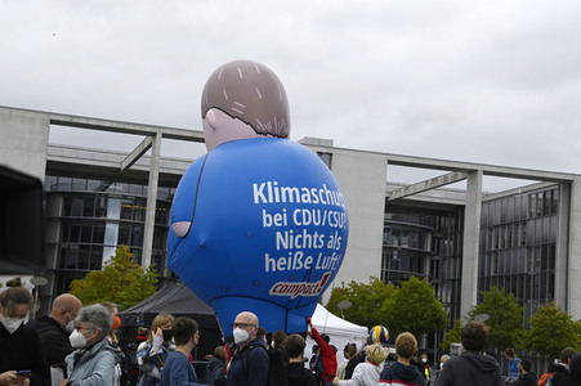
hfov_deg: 28.1
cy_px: 193
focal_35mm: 72
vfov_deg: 18.9
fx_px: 1161
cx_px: 290
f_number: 11
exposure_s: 1/250
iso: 400
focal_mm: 72
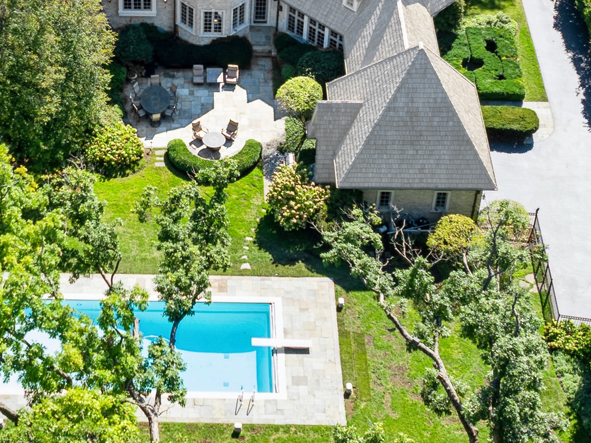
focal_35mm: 39
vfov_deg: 35.7
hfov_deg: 46.2
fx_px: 666
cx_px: 151
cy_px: 95
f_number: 2.8
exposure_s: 1/640
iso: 100
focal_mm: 12.29
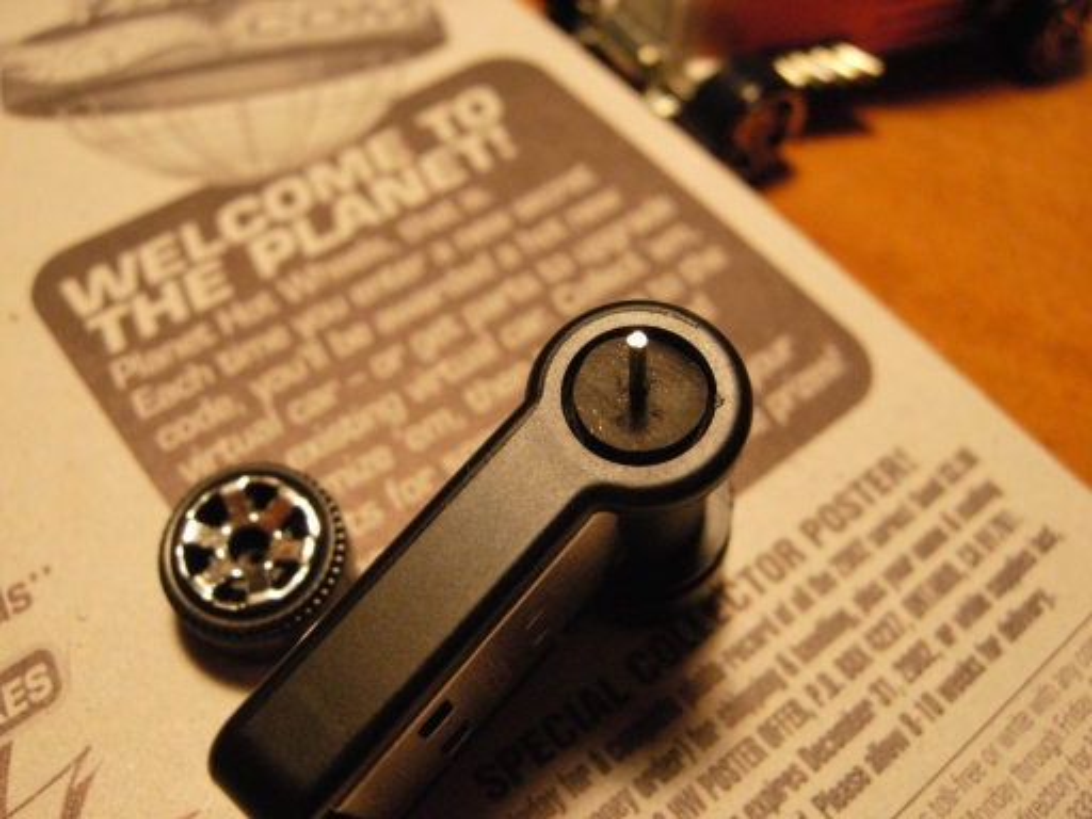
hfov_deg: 51.4
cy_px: 410
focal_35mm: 36
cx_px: 546
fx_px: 1136
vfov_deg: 39.7
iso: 400
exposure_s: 1/132
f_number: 3.8
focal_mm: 7.5
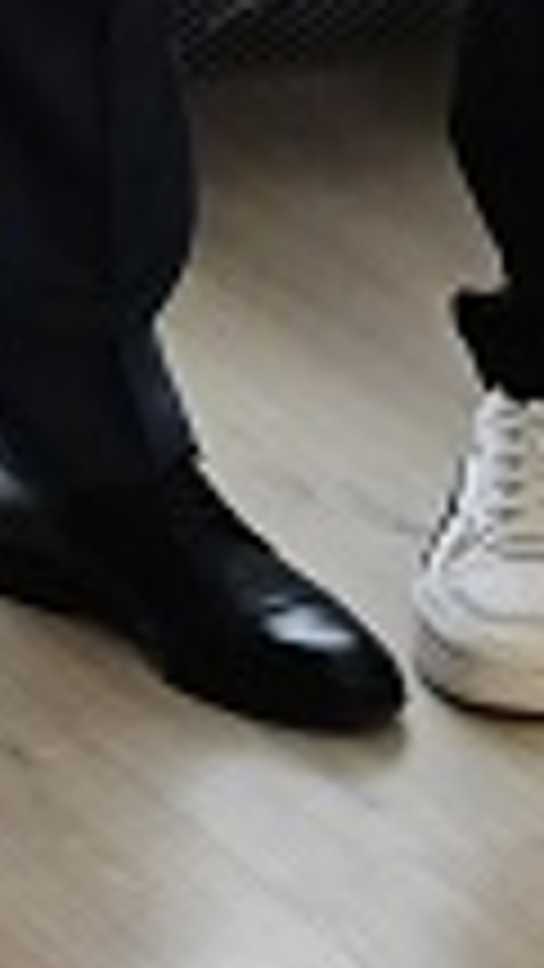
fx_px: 6588
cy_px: -1056
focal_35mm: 257
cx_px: -800
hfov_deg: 4.6
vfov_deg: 8.0
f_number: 4
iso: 3200
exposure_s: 1/250
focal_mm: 33
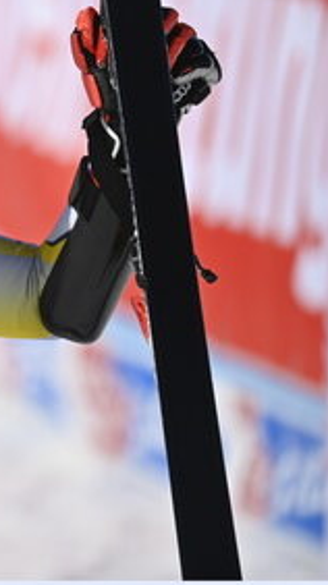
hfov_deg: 1.2
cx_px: -365
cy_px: 109
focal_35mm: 1042
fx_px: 16160
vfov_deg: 2.1
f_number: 2.8
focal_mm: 400
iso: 100
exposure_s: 1/6400
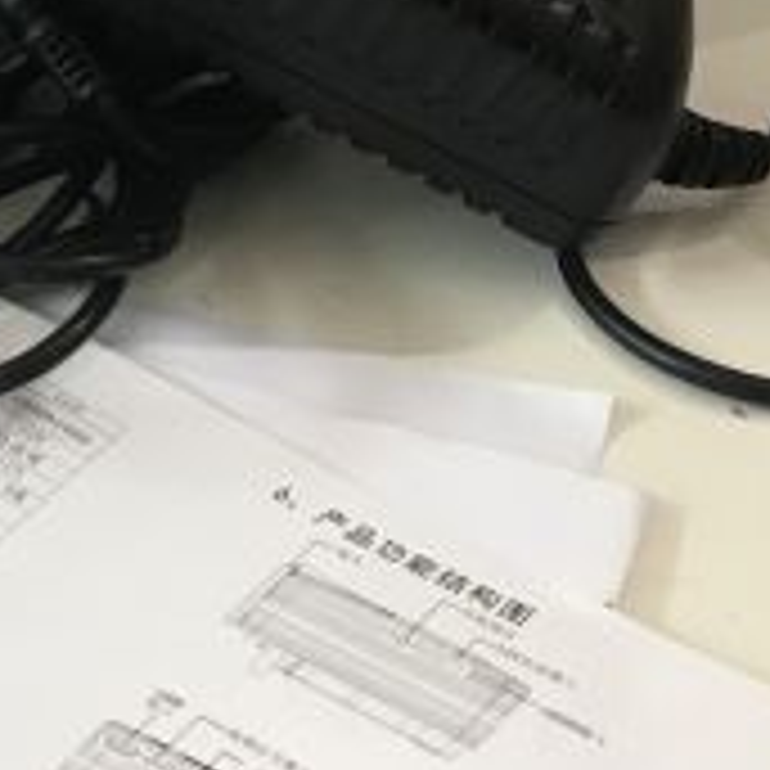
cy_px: -36
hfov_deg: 14.9
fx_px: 2793
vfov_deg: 15.4
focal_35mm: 111
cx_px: -261
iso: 64
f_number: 1.8
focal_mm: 3.99
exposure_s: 1/17
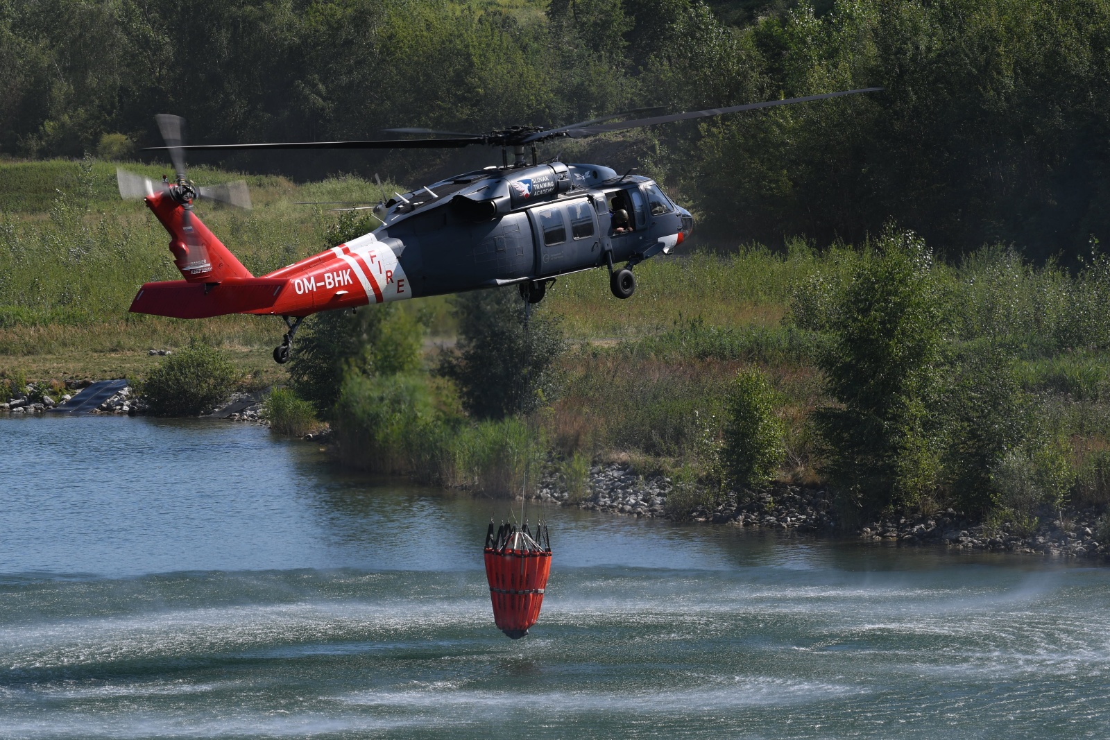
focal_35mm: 202
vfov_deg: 6.8
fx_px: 6228
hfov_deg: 10.2
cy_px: 370
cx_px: 555
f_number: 7.1
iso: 100
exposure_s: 1/320
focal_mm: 135
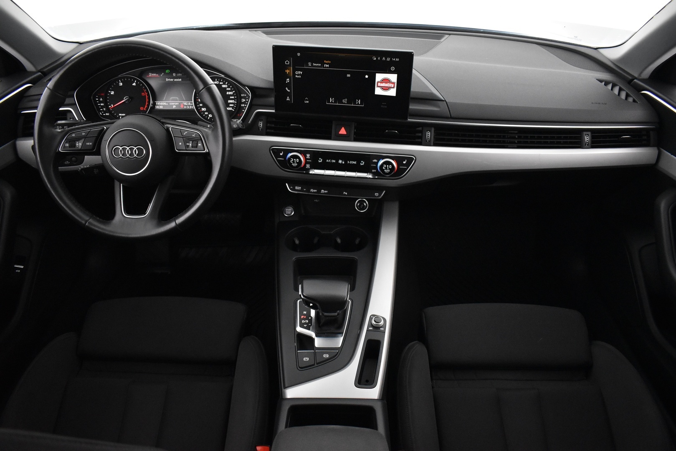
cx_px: 338
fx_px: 507
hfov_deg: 67.4
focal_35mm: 27
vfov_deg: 47.9
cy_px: 226
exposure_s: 1/50
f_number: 3.5
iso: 3200
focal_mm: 18
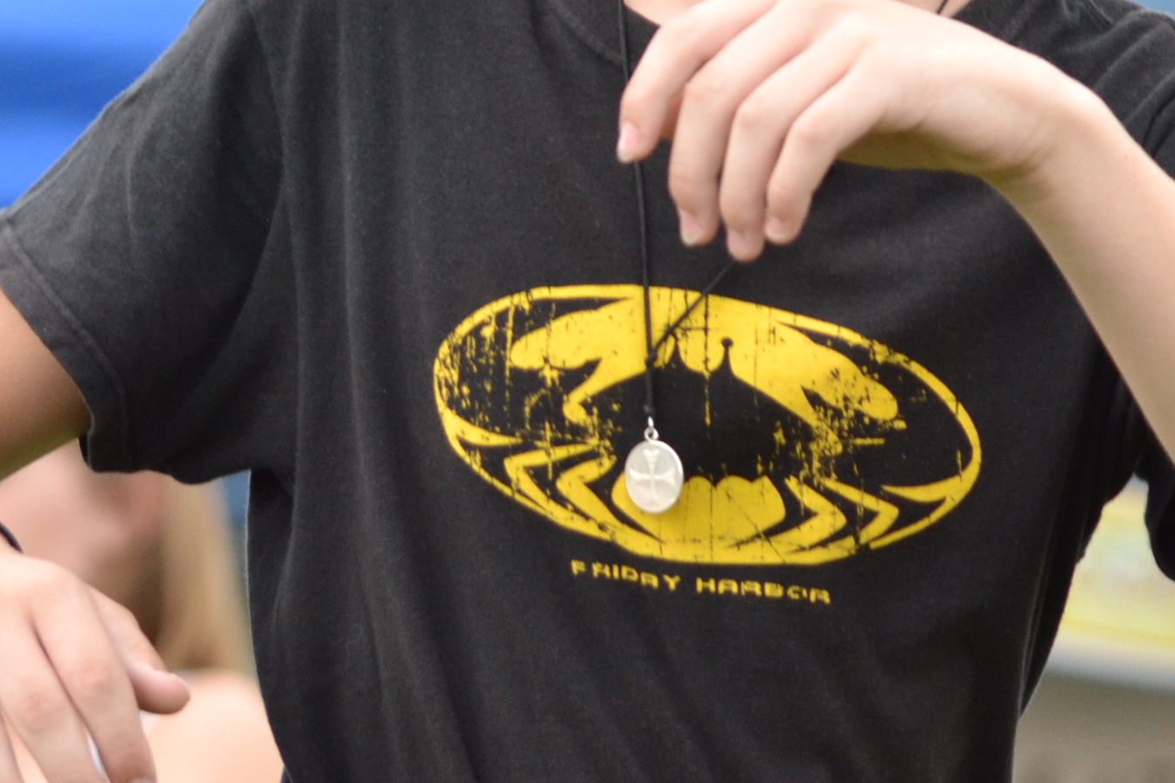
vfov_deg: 1.8
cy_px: 364
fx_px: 24552
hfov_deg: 2.7
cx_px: 901
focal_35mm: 752
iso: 900
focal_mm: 195
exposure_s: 1/500
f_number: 5
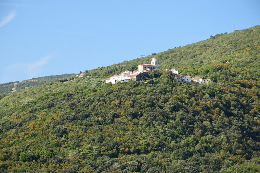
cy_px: 86
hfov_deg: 13.0
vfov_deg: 8.7
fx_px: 1138
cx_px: 130
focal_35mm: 158
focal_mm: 105
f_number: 10
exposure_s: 1/200
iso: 400
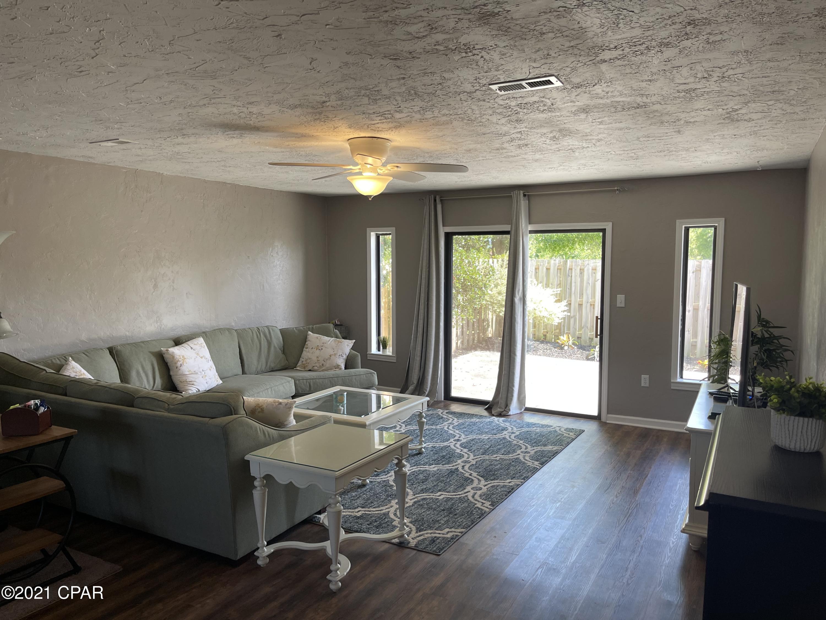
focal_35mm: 26
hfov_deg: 67.3
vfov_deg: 53.1
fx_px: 620
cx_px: 413
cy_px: 310
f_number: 1.6
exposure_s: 1/120
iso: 64
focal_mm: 5.1
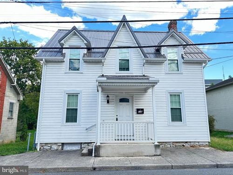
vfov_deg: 56.8
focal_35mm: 24
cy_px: 88
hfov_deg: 71.6
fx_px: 162
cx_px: 116
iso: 80
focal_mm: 6.86
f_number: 1.78
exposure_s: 1/352
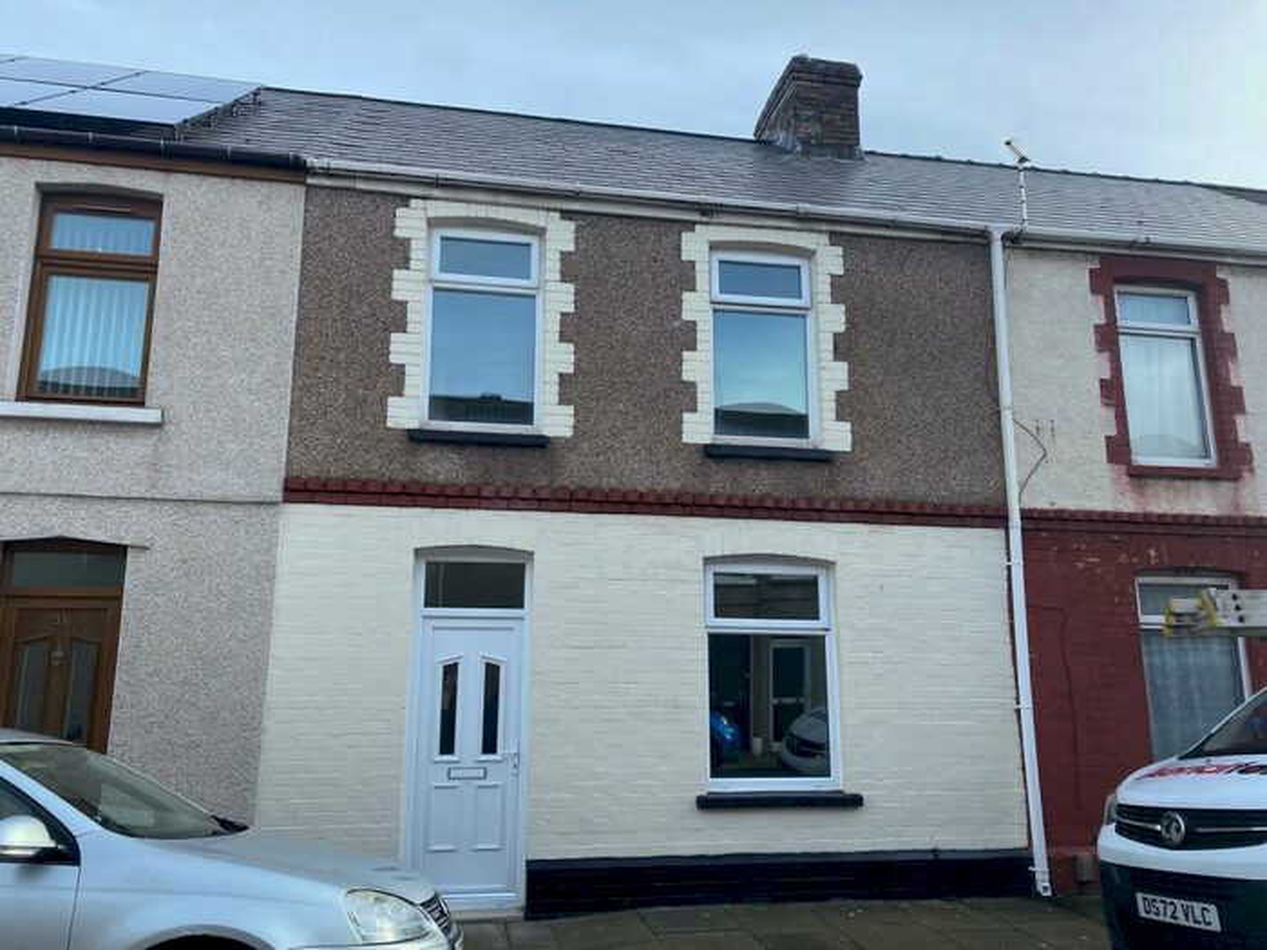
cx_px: 634
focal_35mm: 26
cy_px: 475
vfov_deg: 53.1
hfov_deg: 67.3
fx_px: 952
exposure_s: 1/1316
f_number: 1.8
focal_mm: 4.25
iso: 32
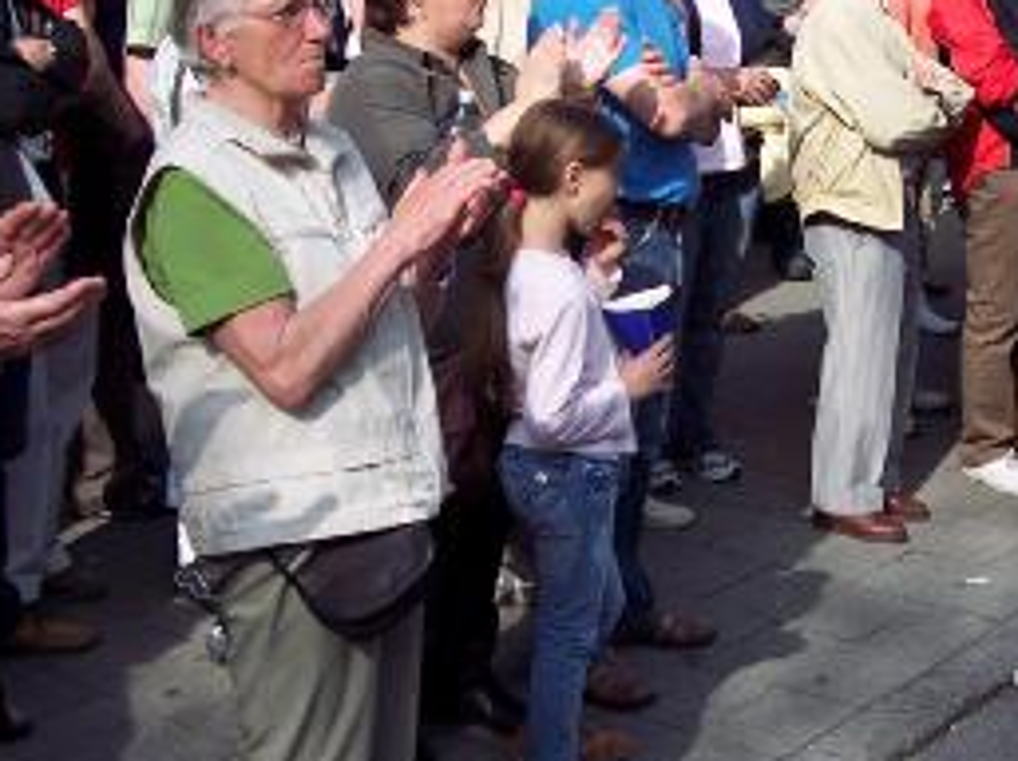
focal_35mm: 76
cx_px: 562
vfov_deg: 19.1
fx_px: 2232
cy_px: 137
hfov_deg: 25.7
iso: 100
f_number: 3.4
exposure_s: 1/500
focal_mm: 8
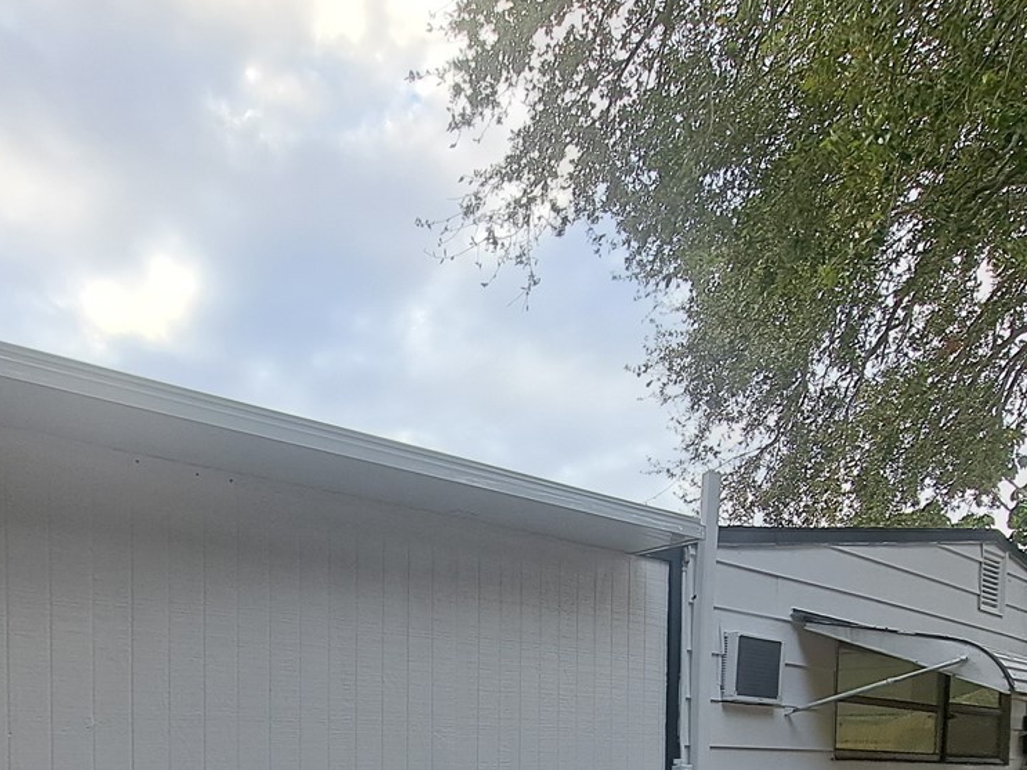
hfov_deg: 62.8
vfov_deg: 42.4
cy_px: 782
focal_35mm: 28
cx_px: 402
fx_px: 831
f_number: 2.2
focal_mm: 1.74
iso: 50
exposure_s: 1/260
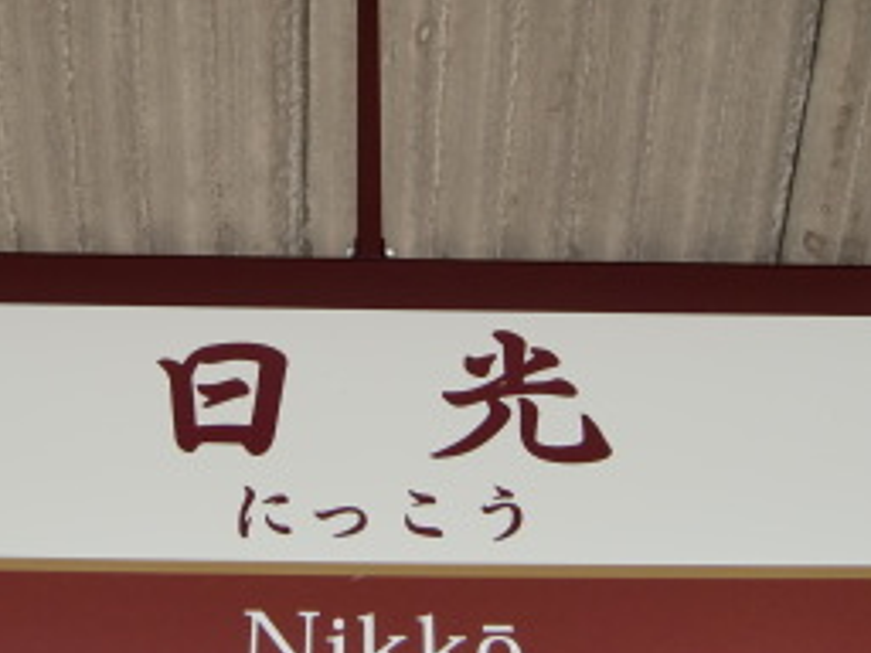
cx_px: 374
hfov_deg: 27.7
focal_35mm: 70
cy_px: 258
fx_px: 1761
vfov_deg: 21.0
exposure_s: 1/60
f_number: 2.6
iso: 125
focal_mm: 4.9
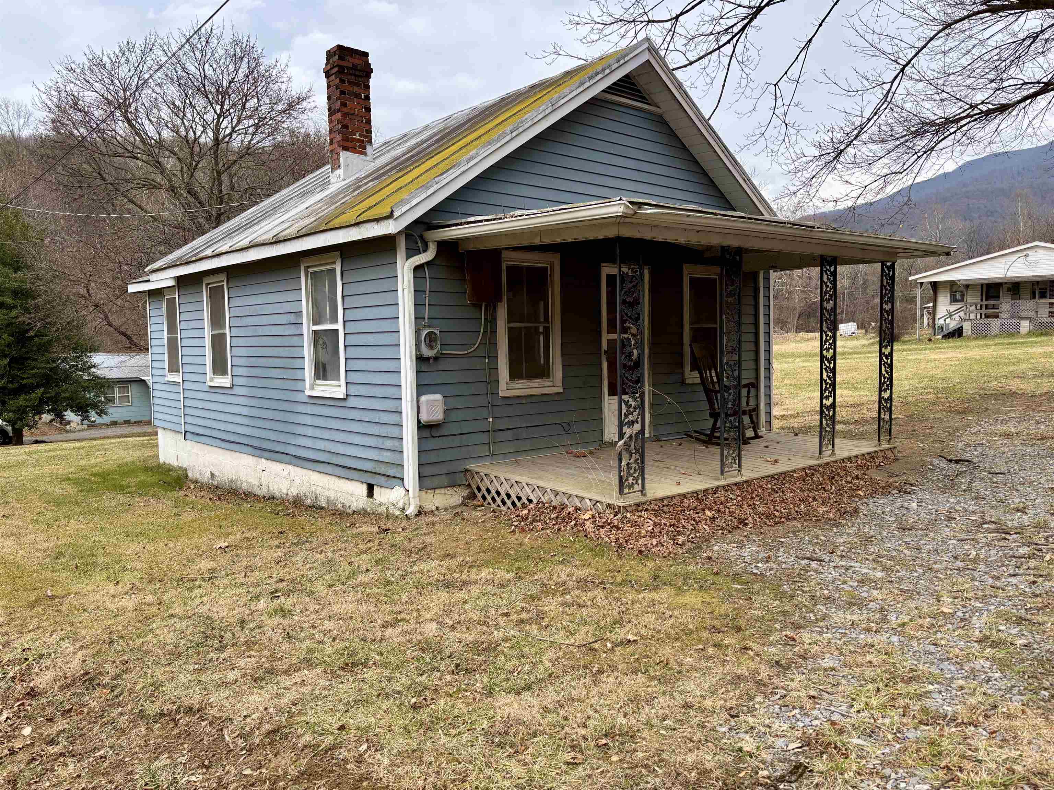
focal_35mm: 26
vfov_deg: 53.1
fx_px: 792
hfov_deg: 67.3
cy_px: 395
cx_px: 527
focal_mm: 5.96
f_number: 1.6
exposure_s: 1/430
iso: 50
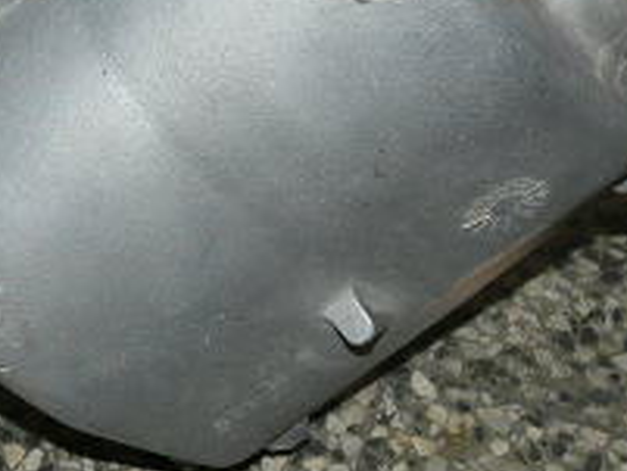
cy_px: 28
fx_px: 1613
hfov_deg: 22.0
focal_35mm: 89
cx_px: 324
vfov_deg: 16.4
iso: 100
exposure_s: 1/30
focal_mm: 4.6
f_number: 2.8
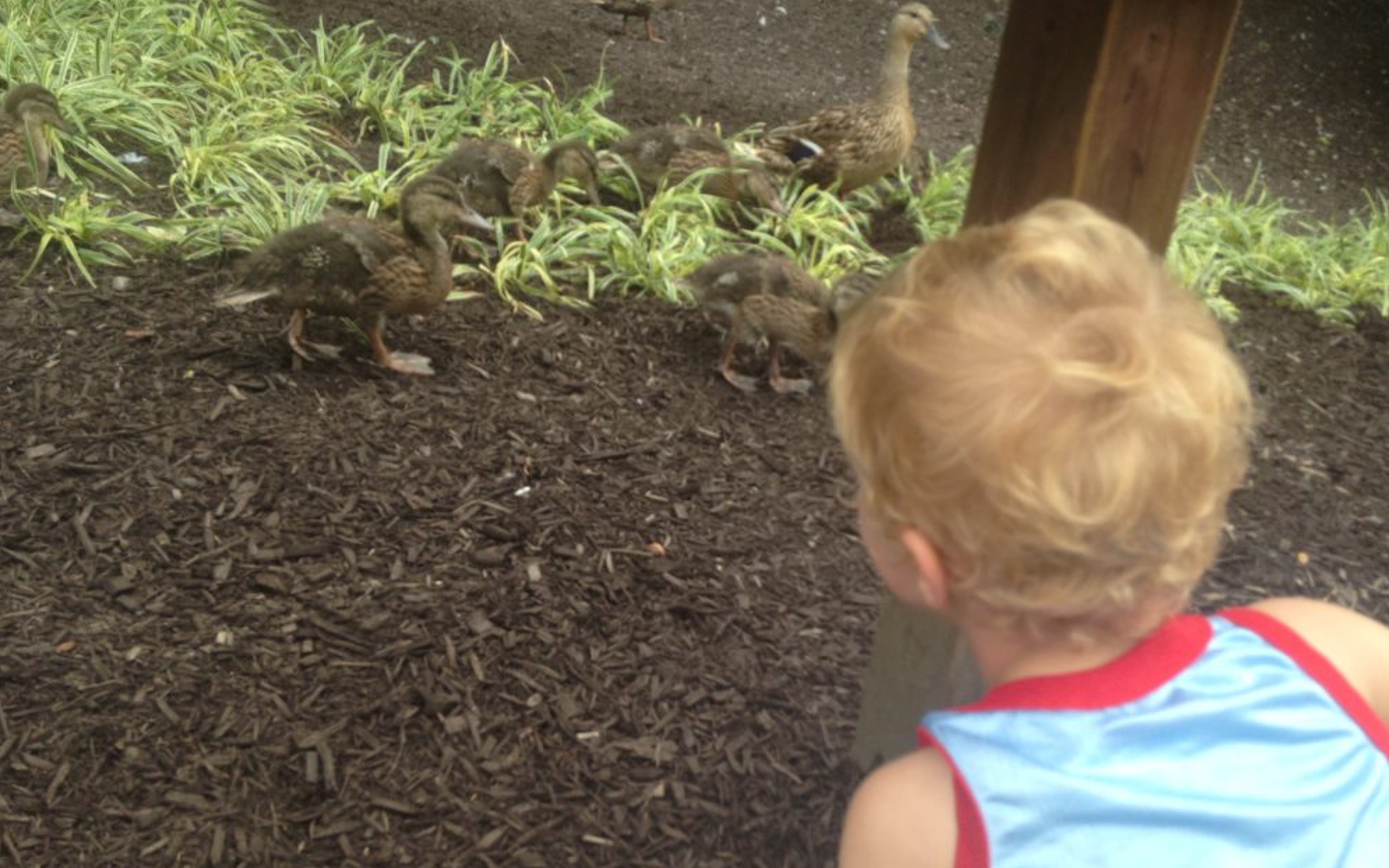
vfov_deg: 35.3
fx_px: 1363
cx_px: 711
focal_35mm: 36
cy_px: 444
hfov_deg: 54.0
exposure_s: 1/230
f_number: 2.4
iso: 50
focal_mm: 4.12
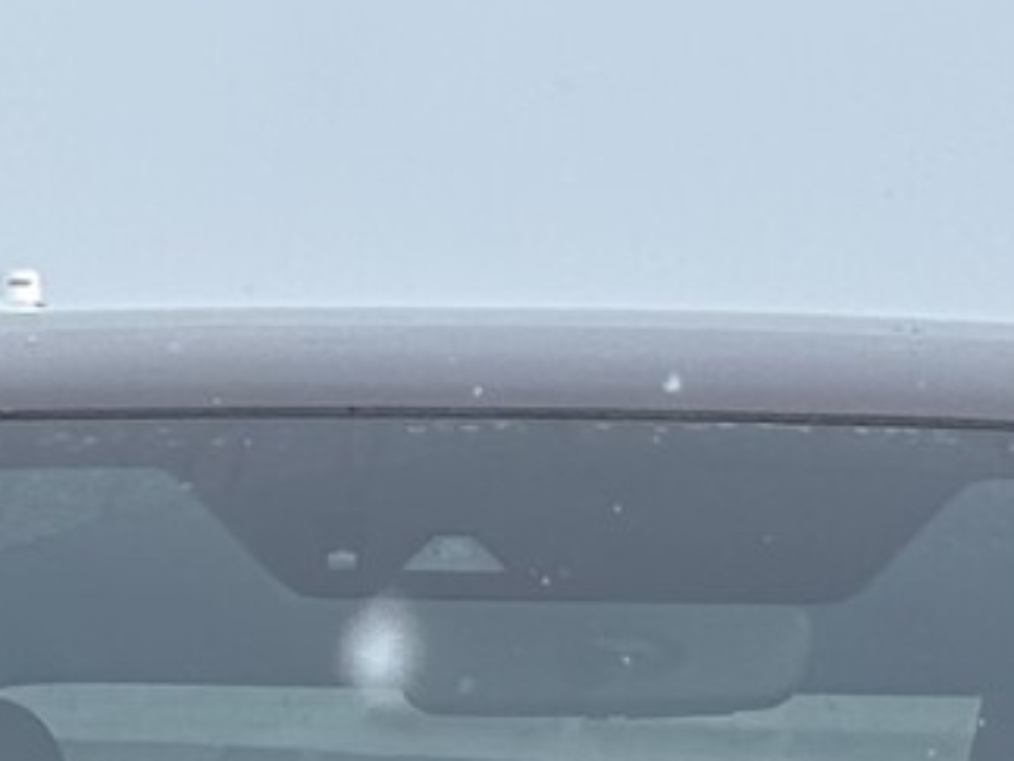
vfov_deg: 4.4
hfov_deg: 6.0
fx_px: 9637
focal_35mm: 329
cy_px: 2161
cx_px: 504
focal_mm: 5.96
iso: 32
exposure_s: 1/1437
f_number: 1.6
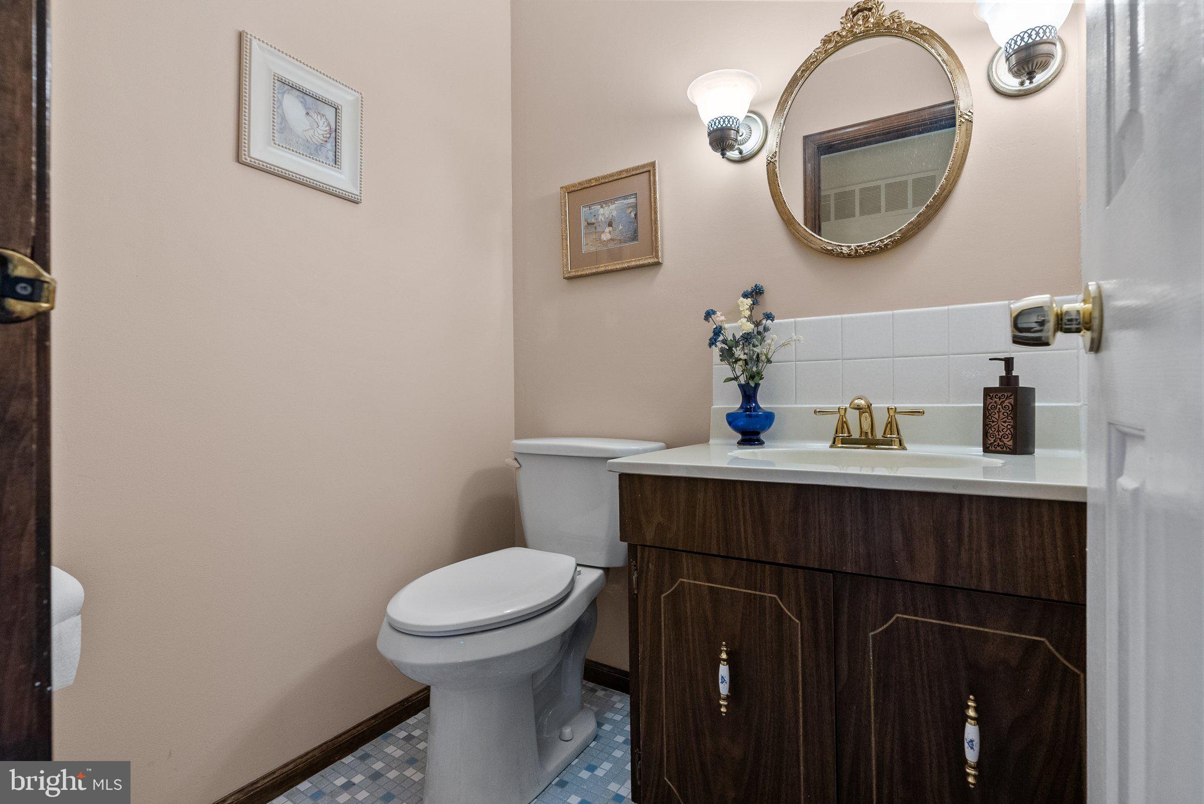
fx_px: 535
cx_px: 602
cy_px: 402
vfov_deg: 73.8
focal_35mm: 16
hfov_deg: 96.7
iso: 1600
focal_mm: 16
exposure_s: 1/15
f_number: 8
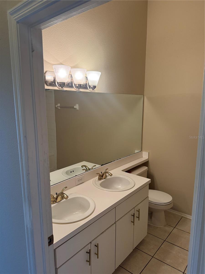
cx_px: 102
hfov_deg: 56.8
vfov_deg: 71.6
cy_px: 137
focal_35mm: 24
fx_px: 190
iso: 200
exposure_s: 1/60
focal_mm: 6.76
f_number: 1.78
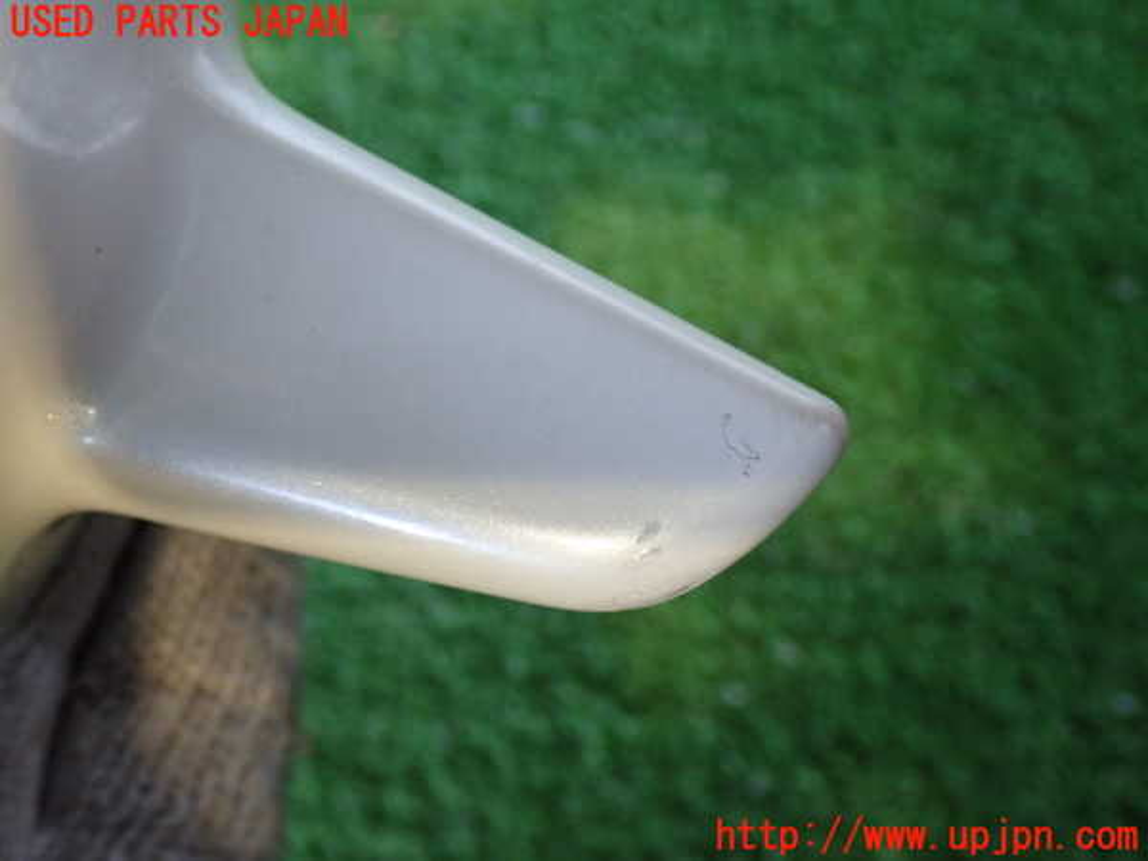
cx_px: 574
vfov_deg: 30.9
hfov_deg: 40.4
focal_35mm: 47
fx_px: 1559
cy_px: 430
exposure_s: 1/50
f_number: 3.1
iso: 500
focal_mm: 8.4
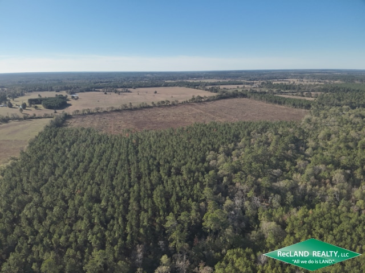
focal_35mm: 24
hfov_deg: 71.6
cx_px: 182
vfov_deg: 56.8
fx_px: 253
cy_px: 136
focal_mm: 4.4
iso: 110
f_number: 2.8
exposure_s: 1/1250
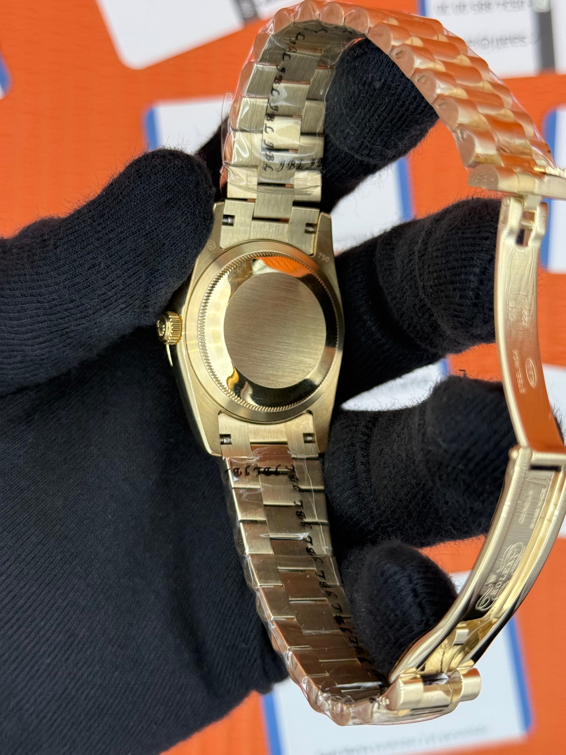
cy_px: 378
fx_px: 1046
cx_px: 283
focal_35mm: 48
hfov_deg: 30.3
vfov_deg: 39.7
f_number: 1.78
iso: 100
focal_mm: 6.76
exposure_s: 1/405
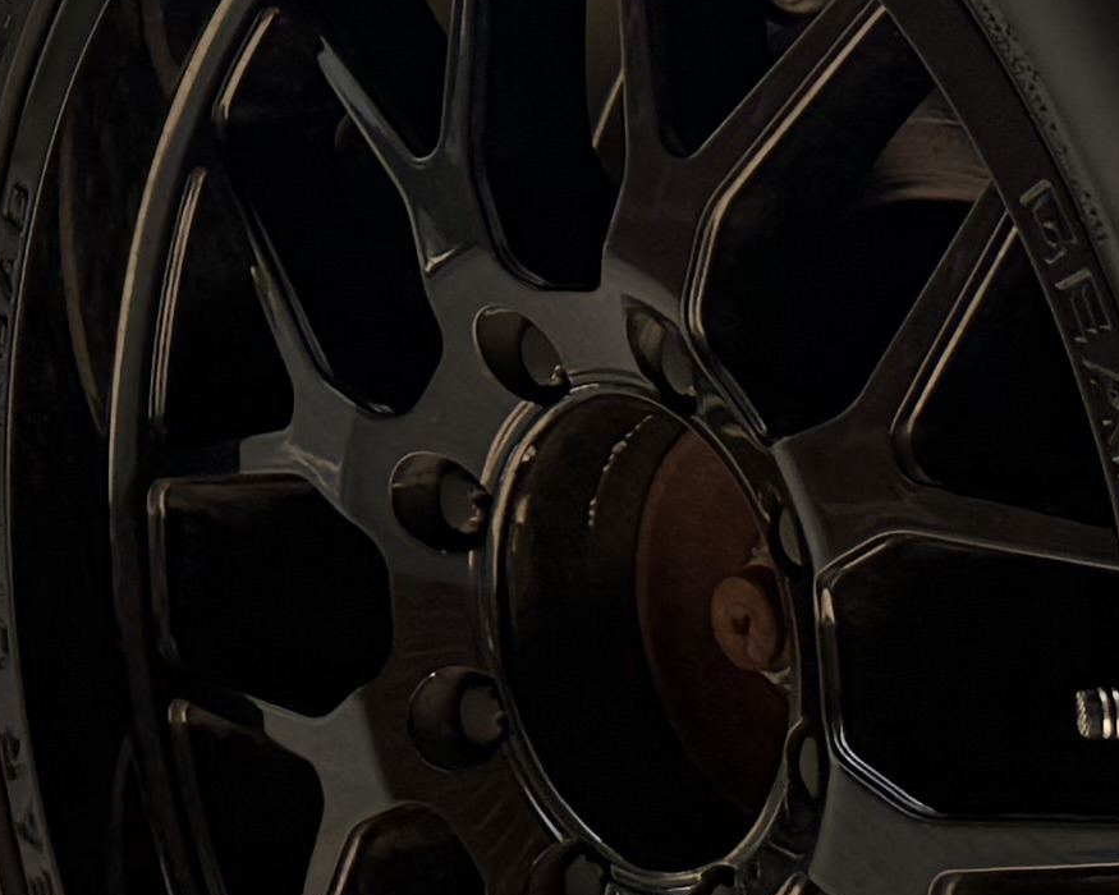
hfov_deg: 11.9
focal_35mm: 153
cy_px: -715
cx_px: -638
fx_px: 5067
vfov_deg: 9.6
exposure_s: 1/840
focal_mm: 6.76
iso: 80
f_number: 1.78
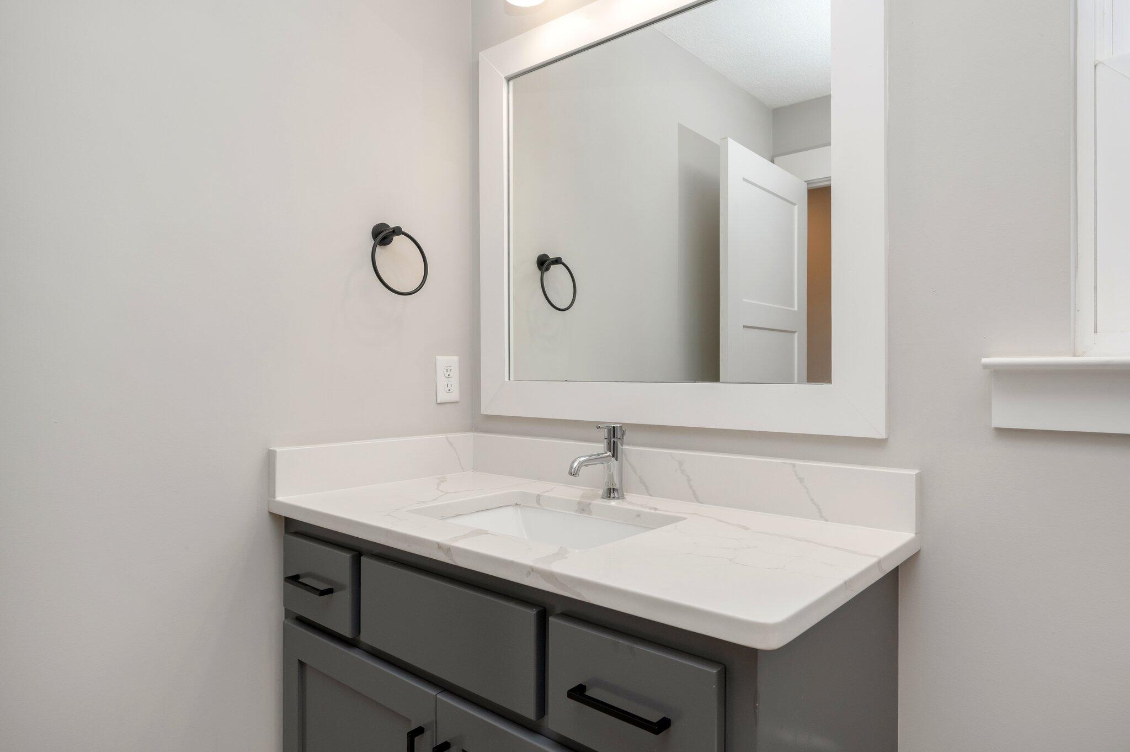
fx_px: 643
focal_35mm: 20
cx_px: 565
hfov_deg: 82.6
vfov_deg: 60.6
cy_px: 376
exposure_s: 1/60
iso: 320
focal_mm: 20.5
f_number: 9
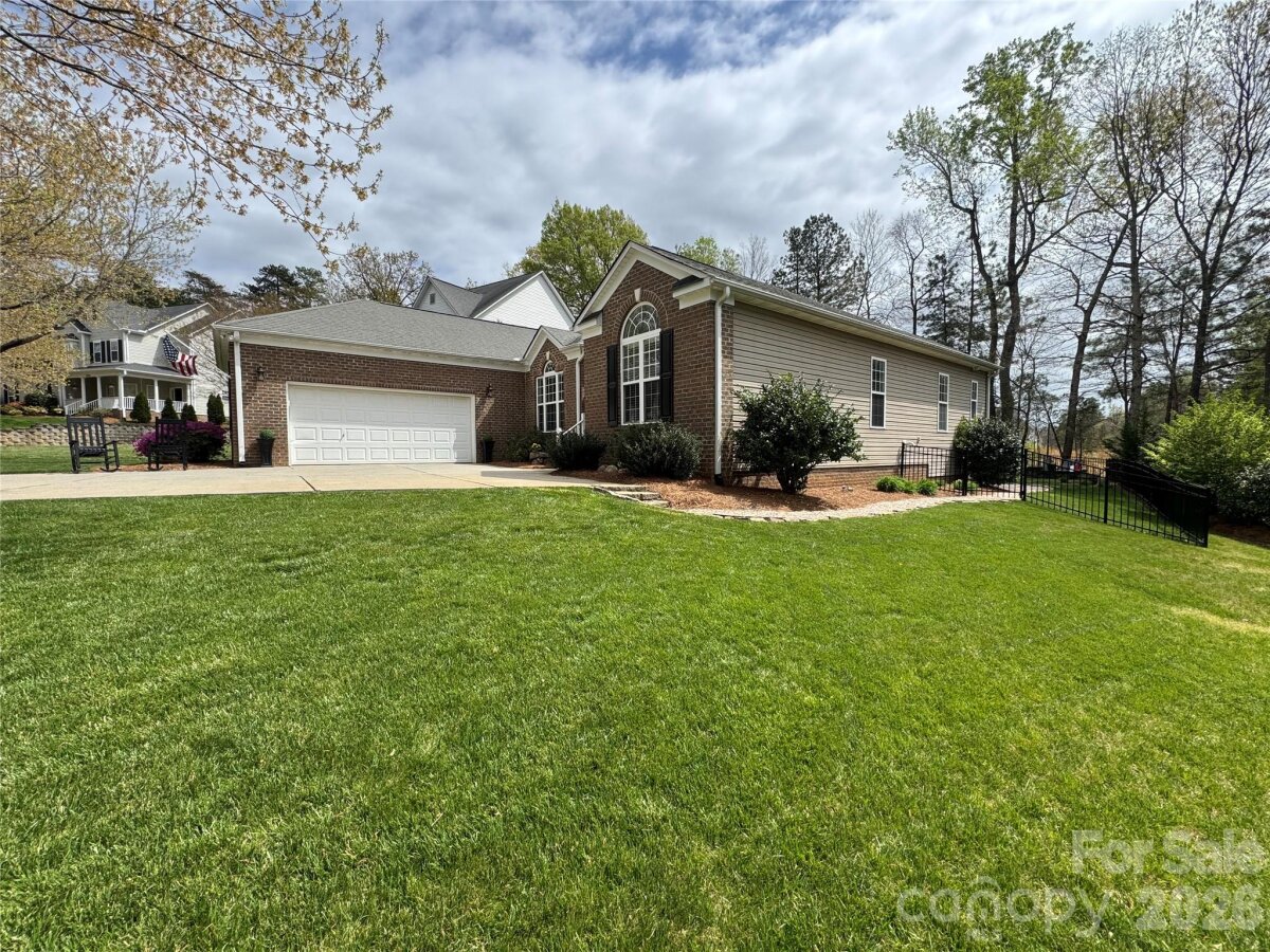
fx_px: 514
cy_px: 476
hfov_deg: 102.1
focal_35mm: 14
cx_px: 635
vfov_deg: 85.7
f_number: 2.2
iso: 50
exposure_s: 1/1567
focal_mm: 2.22
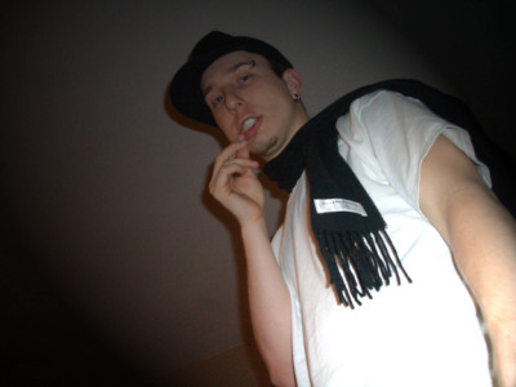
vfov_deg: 40.7
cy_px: 194
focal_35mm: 35
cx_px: 258
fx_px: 522
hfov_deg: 52.6
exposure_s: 1/60
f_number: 2.6
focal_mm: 5.8
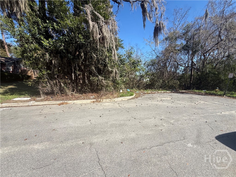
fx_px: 95
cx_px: 118
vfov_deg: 85.7
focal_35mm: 14
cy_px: 88
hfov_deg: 102.1
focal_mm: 2.22
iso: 50
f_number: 2.2
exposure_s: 1/1211
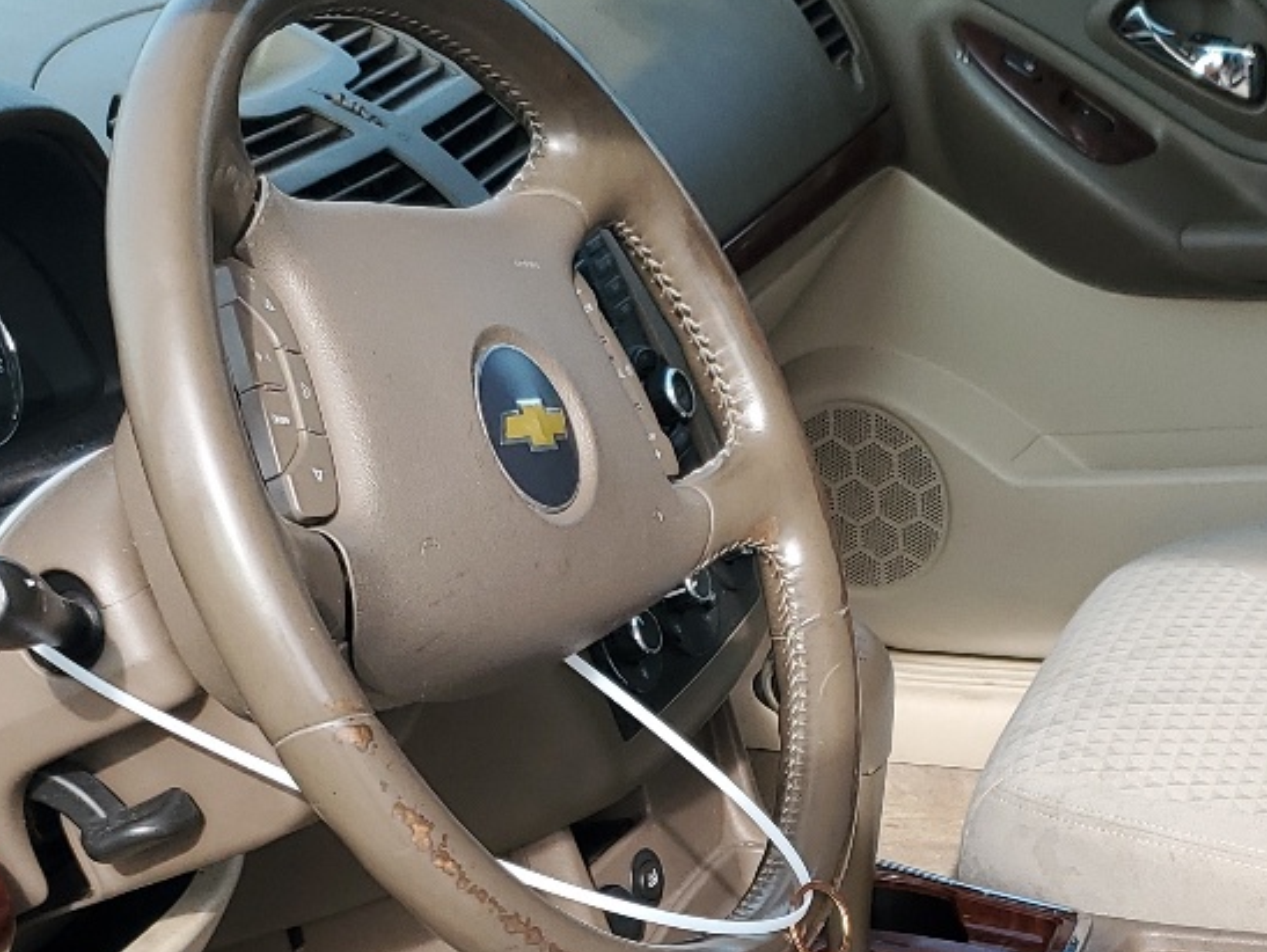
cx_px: 857
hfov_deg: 25.5
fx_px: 2784
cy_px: 1072
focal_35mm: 76
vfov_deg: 18.6
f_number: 1.5
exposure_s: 1/526
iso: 50
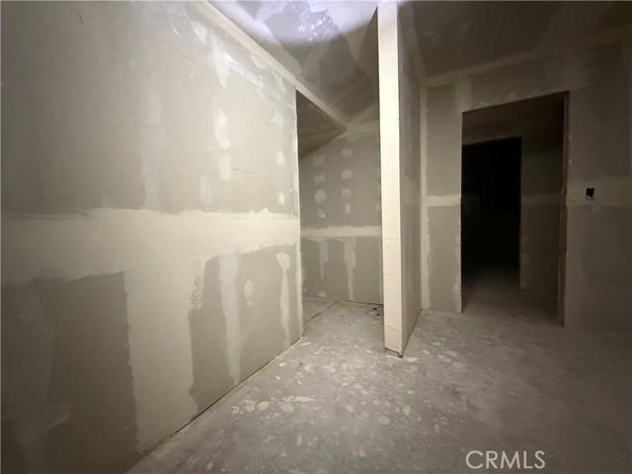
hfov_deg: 102.1
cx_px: 316
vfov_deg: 85.7
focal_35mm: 14
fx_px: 256
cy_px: 237
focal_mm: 2.22
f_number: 2.2
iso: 1000
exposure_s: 1/42
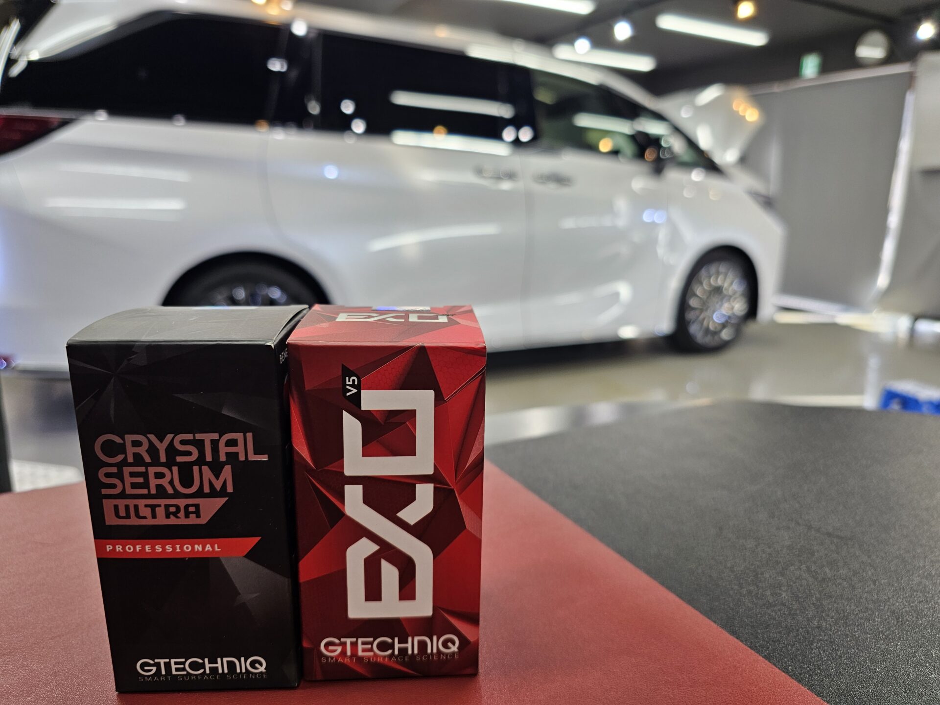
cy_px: 352
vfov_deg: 58.9
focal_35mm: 23
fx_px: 625
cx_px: 470
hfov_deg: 73.9
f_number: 1.7
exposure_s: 1/100
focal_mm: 6.3
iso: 64
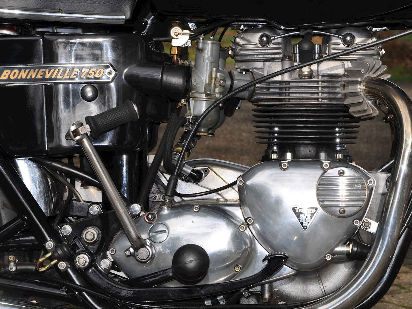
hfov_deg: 14.4
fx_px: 1631
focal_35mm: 137
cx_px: 246
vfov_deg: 10.8
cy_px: 144
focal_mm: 70
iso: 200
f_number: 11
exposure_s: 1/200
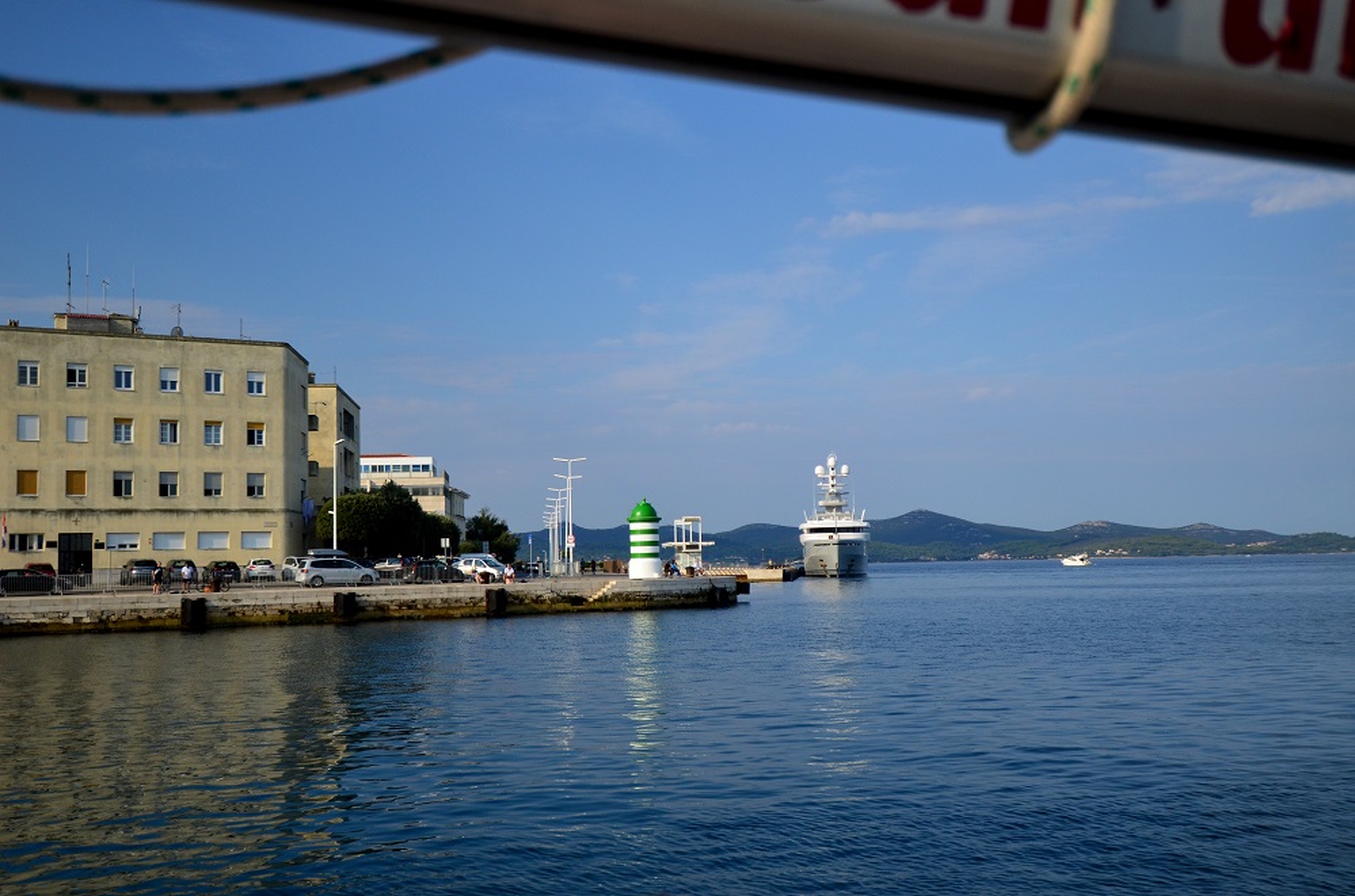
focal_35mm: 36
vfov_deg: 36.7
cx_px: 678
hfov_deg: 53.2
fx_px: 1352
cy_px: 448
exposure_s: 1/4000
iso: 400
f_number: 4
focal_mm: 24
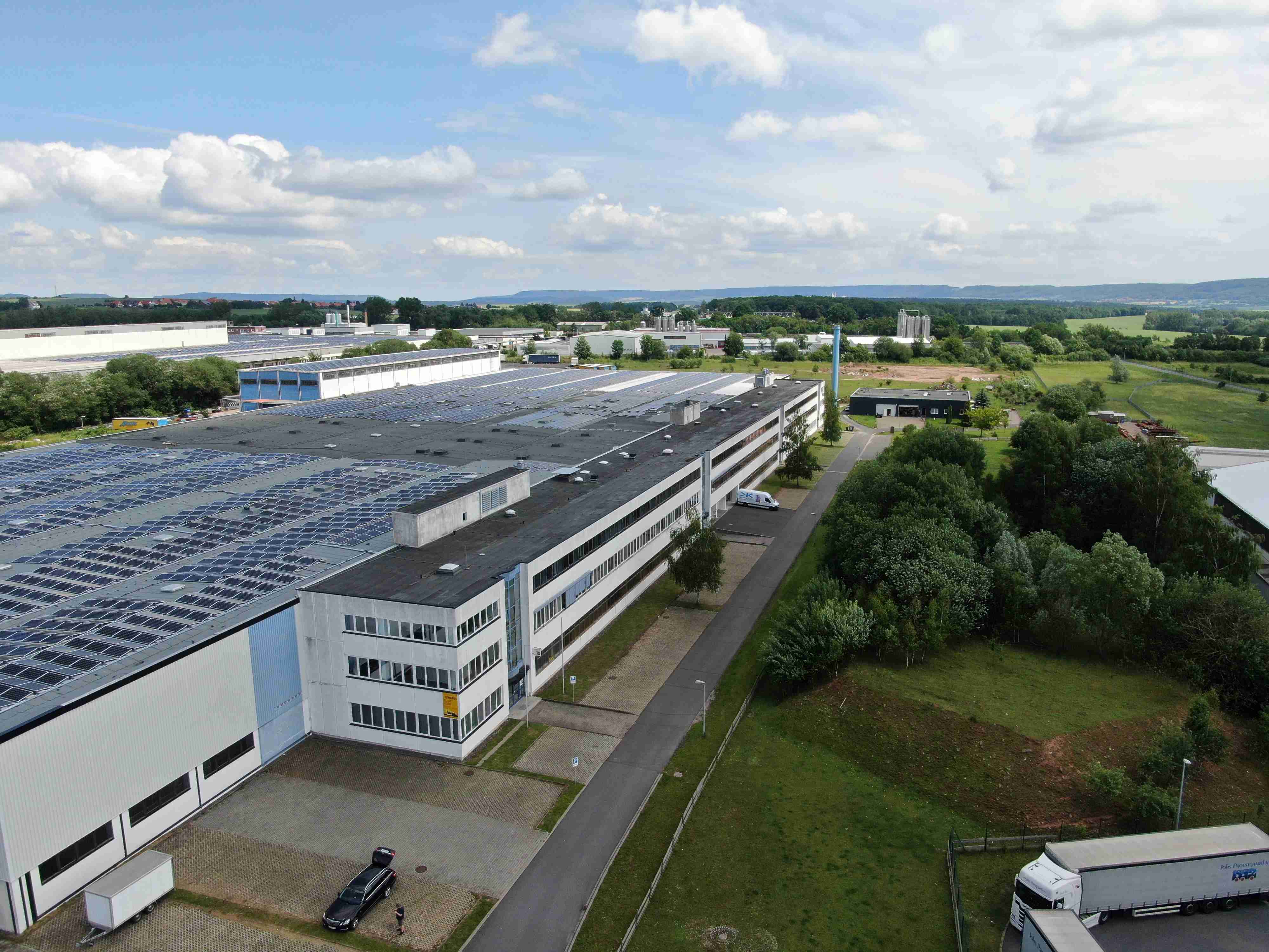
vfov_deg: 56.8
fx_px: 880
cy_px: 476
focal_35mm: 24
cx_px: 634
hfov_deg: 71.6
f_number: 2.8
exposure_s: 1/1250
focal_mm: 4.39
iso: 100
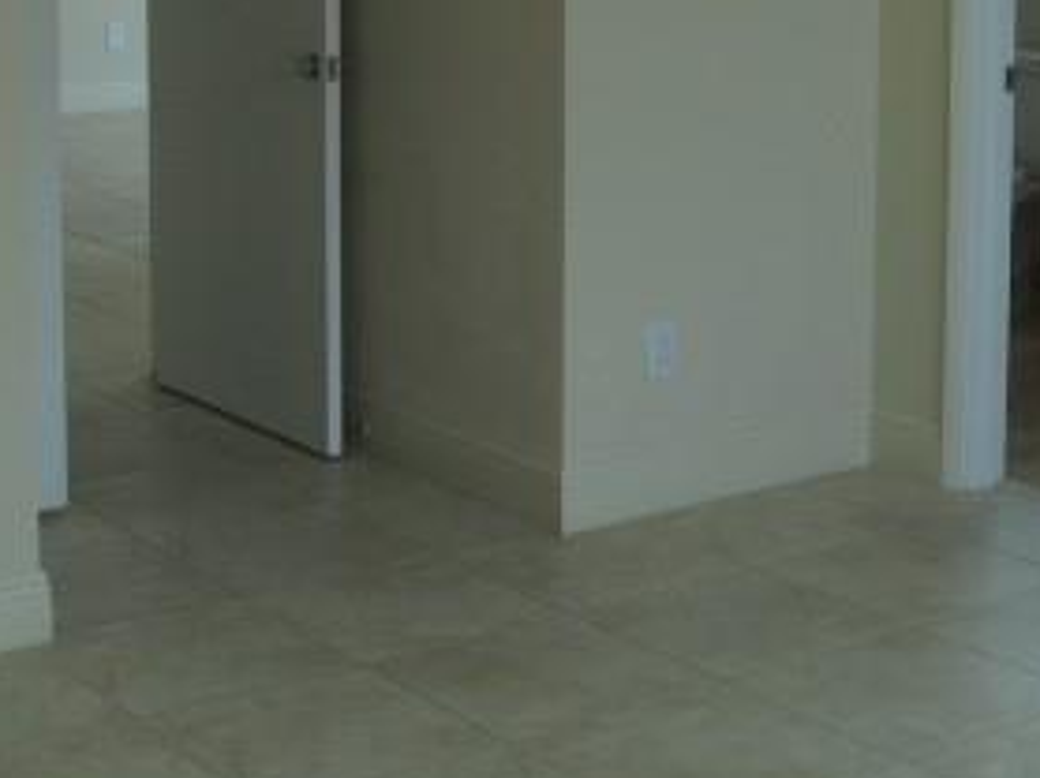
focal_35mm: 83
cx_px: 640
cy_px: -7
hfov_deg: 23.5
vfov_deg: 17.3
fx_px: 2491
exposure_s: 1/160
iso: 100
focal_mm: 6.3
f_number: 3.1
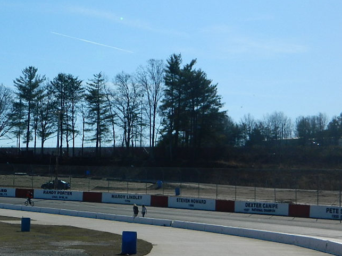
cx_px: 60
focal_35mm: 79
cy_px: 117
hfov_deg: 24.3
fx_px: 780
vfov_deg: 18.7
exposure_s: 1/320
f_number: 10.2
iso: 80
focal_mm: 8.4
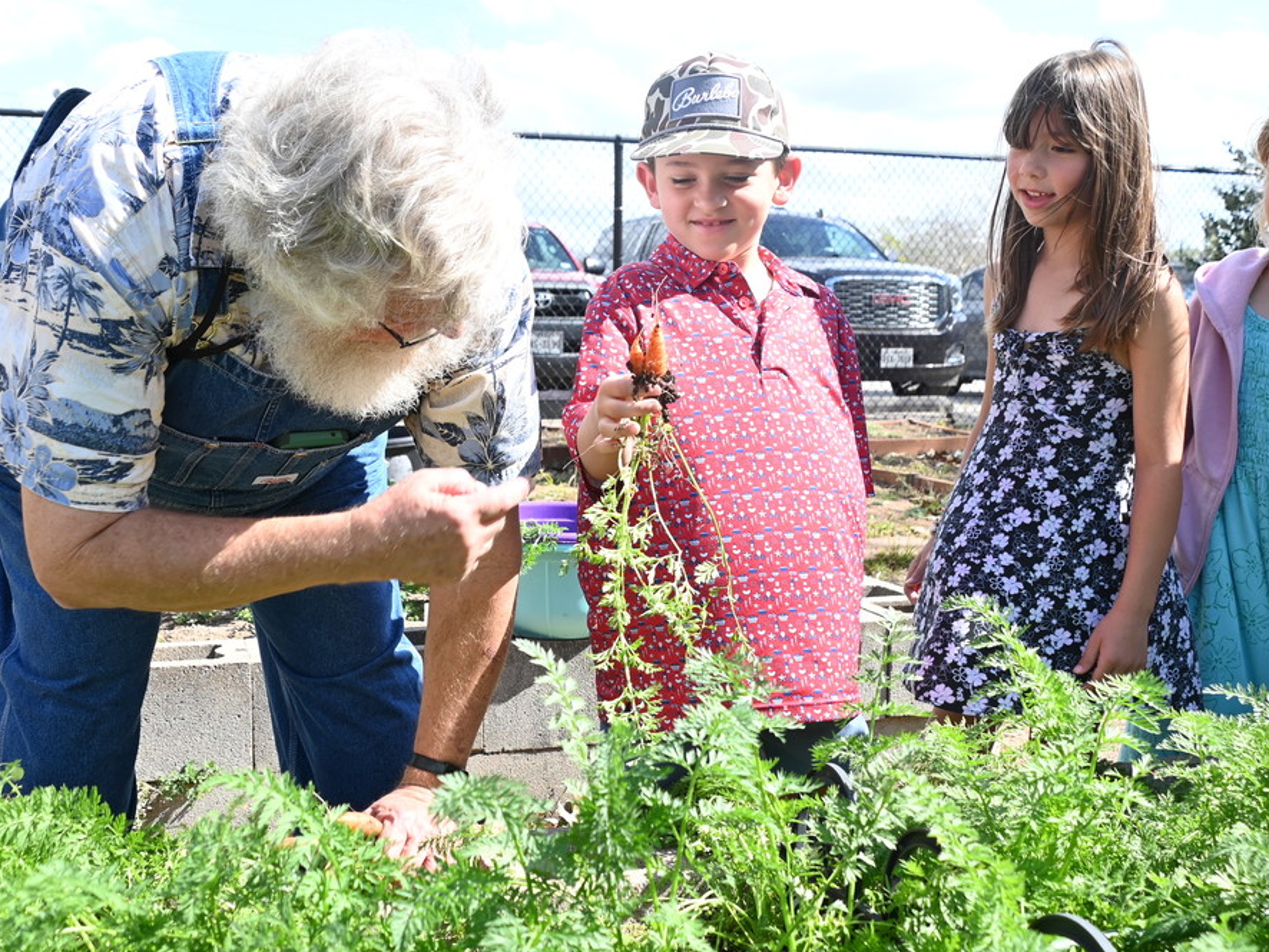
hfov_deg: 46.8
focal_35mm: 40
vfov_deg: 36.0
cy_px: 479
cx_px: 624
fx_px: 1467
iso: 140
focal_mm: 24
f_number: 5.6
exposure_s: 1/250
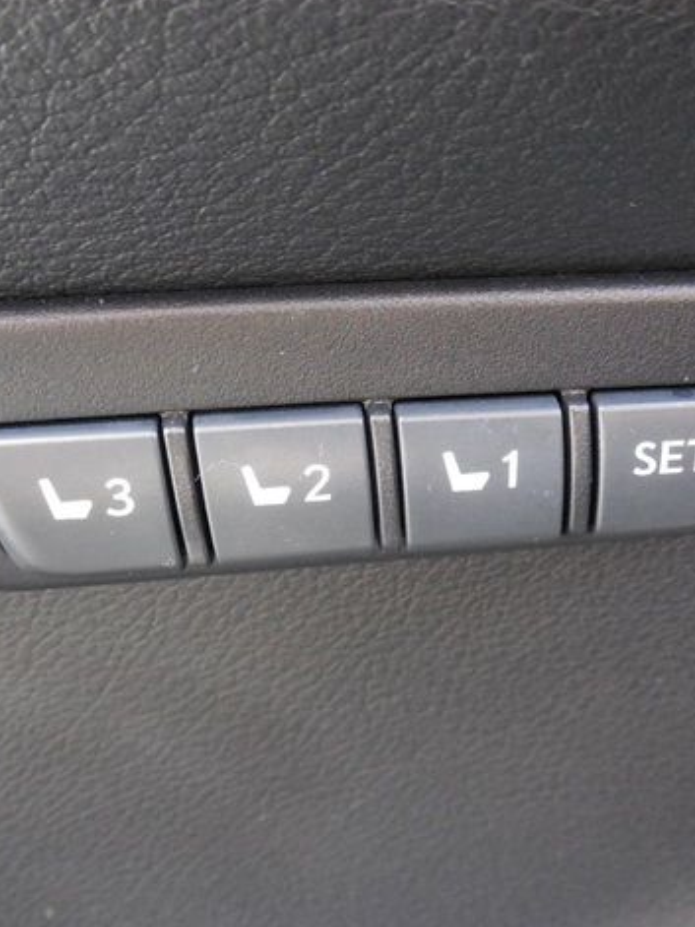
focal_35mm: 34
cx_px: 331
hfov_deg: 41.8
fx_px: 911
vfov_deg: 54.0
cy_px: 459
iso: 800
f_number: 3.3
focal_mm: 4.5
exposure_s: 1/40
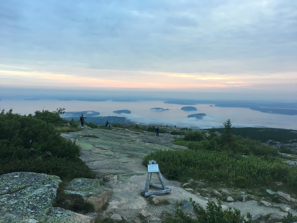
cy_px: 112
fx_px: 249
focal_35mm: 29
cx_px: 148
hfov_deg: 61.7
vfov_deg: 48.2
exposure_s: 1/30
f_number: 2.2
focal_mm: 4.15
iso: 25
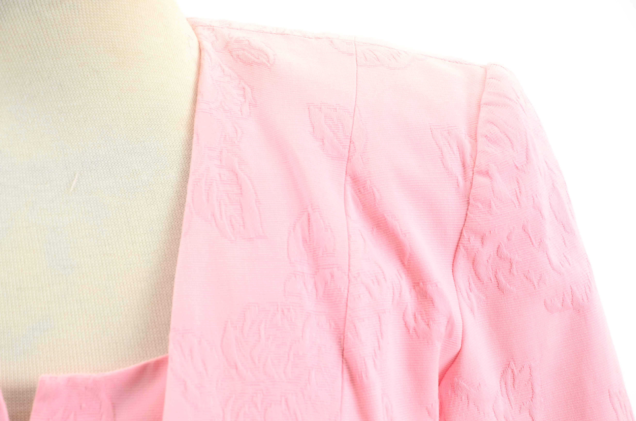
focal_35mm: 158
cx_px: 318
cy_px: 210
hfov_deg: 13.1
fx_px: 2777
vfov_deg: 8.7
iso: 160
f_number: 8
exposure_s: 1/80
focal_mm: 105
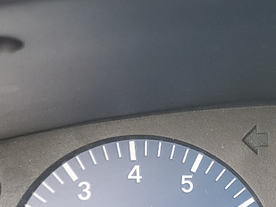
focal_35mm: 95
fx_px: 757
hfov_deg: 19.8
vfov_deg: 15.2
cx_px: 304
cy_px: 216
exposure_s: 1/60.2
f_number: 1.5
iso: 69
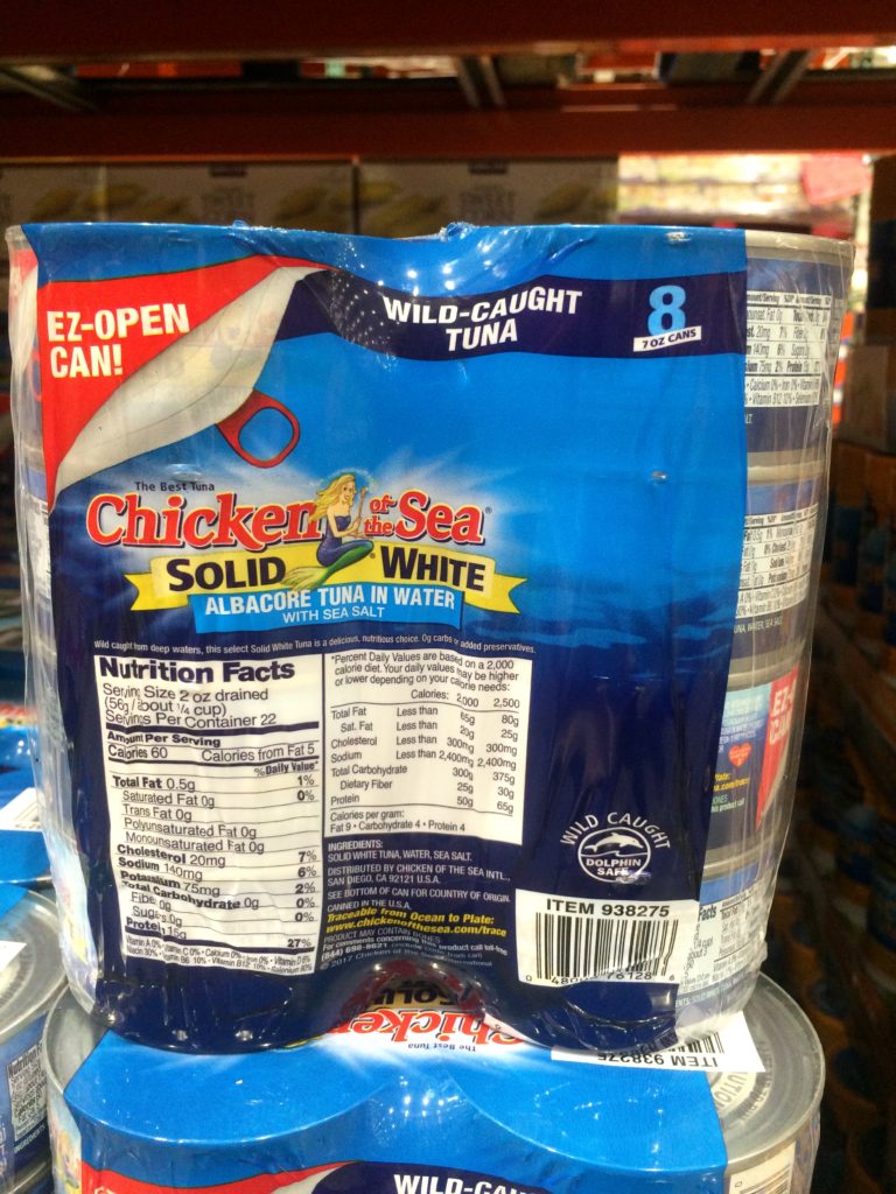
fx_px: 1001
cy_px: 597
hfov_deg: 48.2
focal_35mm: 29
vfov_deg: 61.7
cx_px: 448
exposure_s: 1/33
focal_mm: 4.15
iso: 200
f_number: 2.2
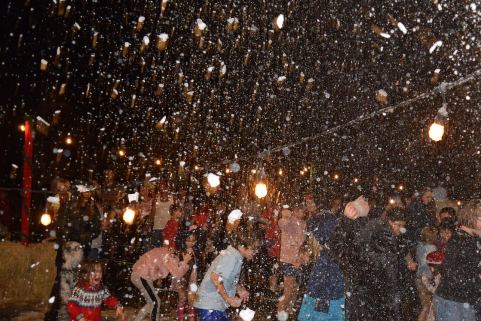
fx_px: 574
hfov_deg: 44.3
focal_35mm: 43
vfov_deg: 31.0
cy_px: 206
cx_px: 346
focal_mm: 18
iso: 900
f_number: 3.5
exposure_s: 1/60
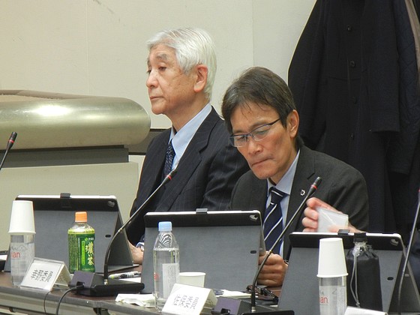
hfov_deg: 6.6
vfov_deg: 5.0
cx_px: 210
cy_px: 158
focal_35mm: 300
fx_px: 3640
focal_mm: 54
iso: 400
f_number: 5.6
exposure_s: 1/5.2
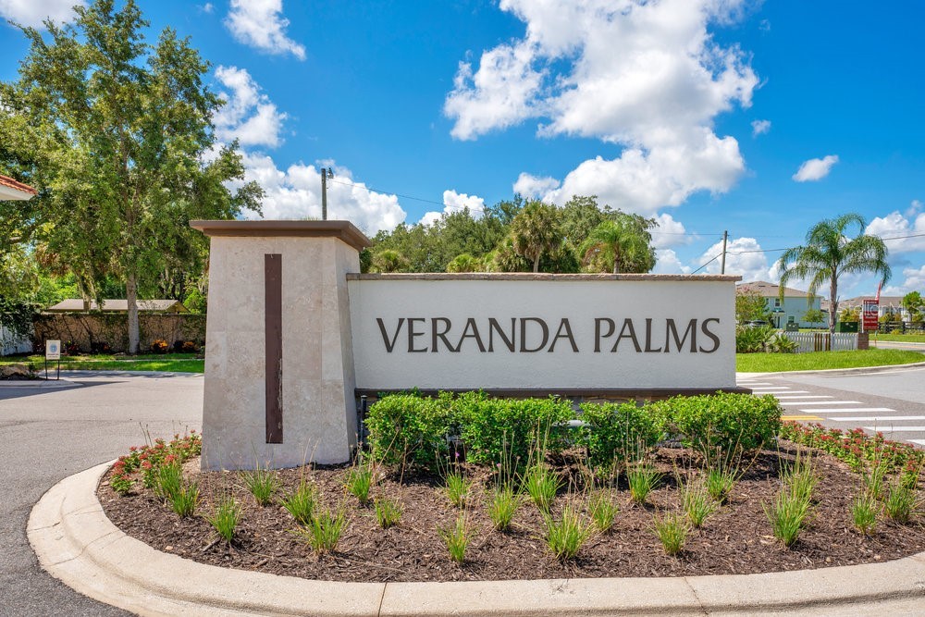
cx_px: 462
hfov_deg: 78.6
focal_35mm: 22
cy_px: 308
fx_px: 565
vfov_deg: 57.2
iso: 100
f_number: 9
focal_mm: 22
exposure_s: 1/125
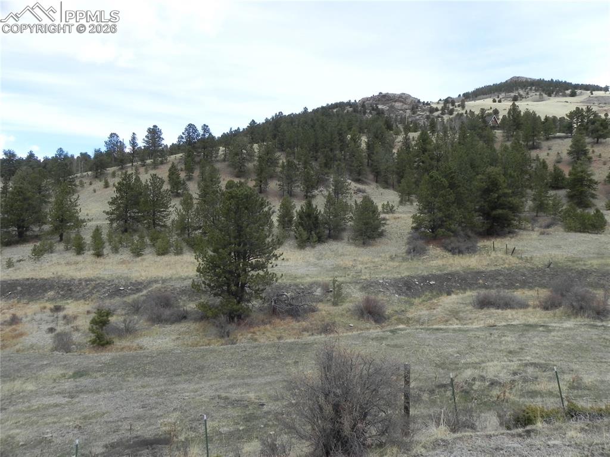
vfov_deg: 53.0
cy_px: 228
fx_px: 458
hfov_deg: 67.3
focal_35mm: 26
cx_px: 305
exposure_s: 1/361
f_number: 6.3
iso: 160
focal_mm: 4.6
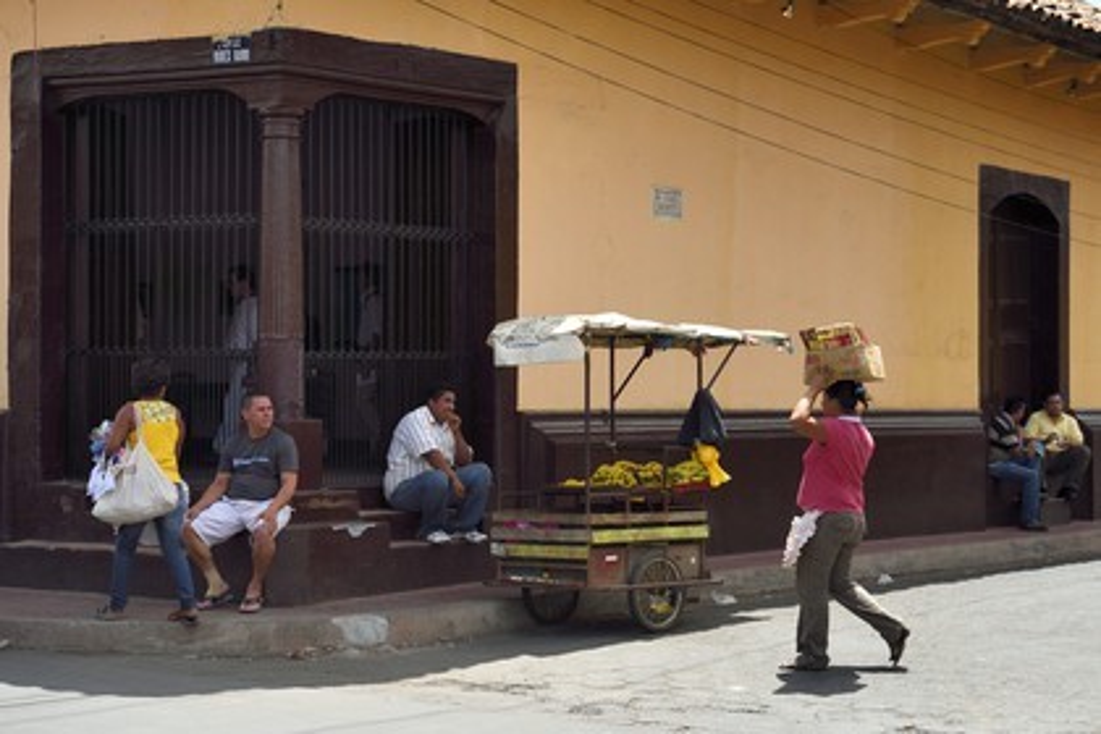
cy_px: 367
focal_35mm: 70
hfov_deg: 28.8
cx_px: 550
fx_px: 2141
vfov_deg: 19.5
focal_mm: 70
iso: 200
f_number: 8
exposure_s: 1/250
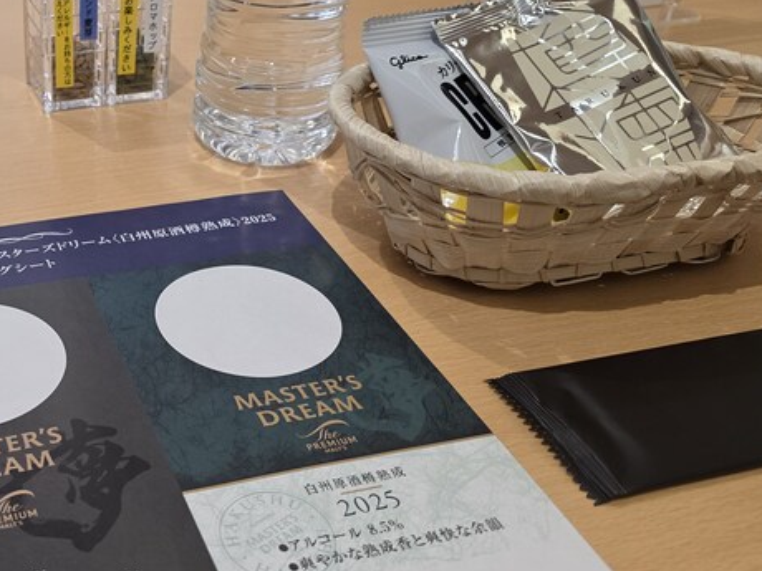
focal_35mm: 45
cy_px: 180
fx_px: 991
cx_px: 66
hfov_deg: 38.9
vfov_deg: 31.9
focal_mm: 6.3
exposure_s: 1/120
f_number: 1.7
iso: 250
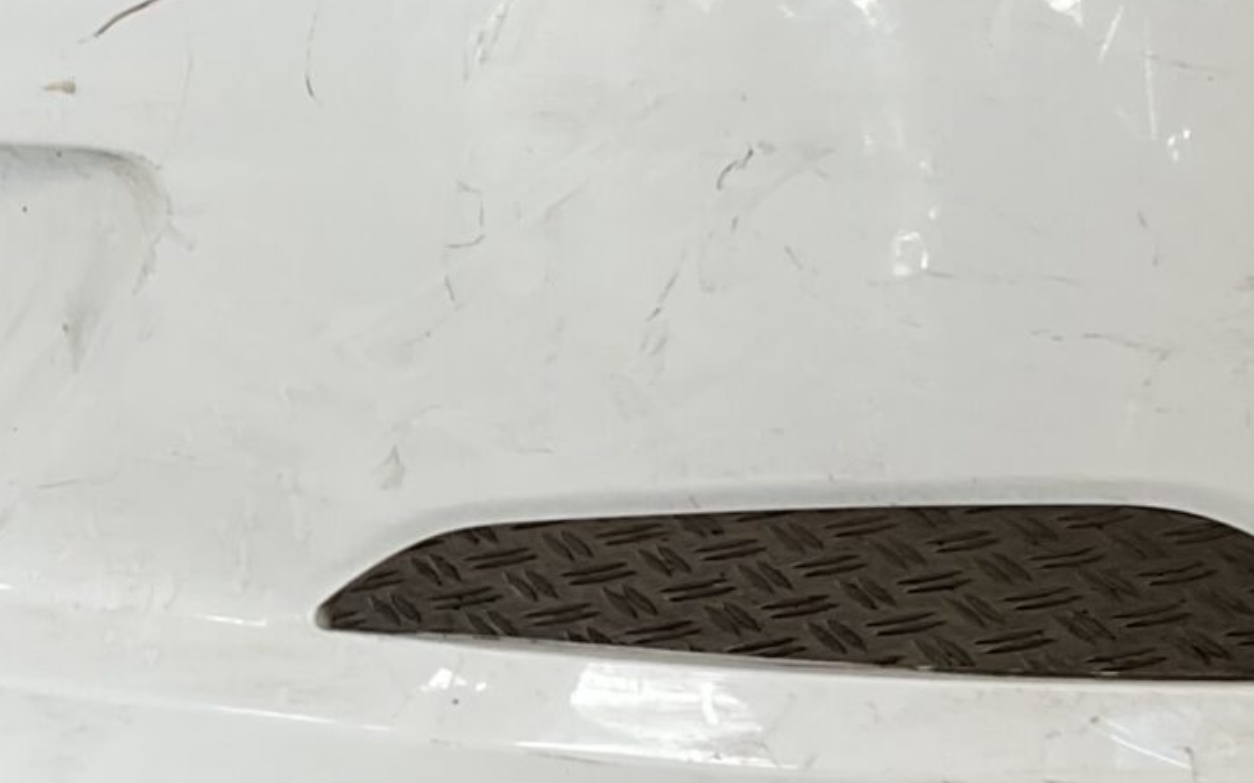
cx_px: 19
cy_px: 230
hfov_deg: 18.3
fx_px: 3793
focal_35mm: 111
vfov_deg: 11.8
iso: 16
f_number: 1.8
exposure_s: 1/100
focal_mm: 3
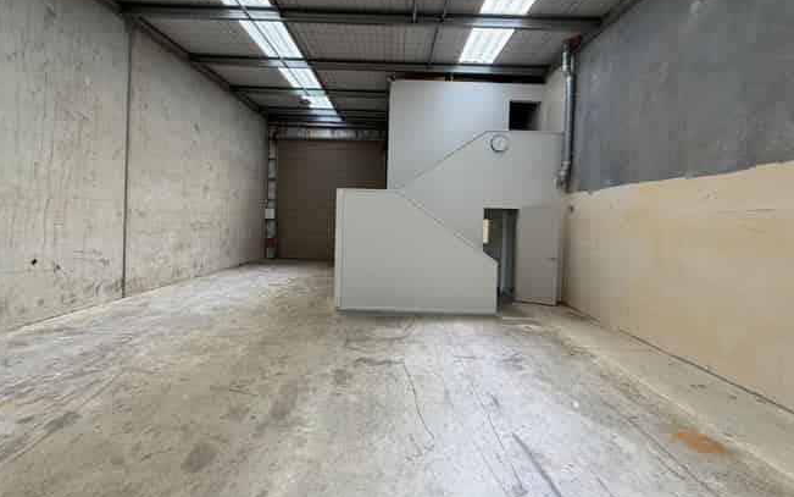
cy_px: 227
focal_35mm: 15
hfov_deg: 101.5
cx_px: 396
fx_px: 325
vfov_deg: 74.6
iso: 50
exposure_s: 1/261
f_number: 2.2
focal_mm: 2.22
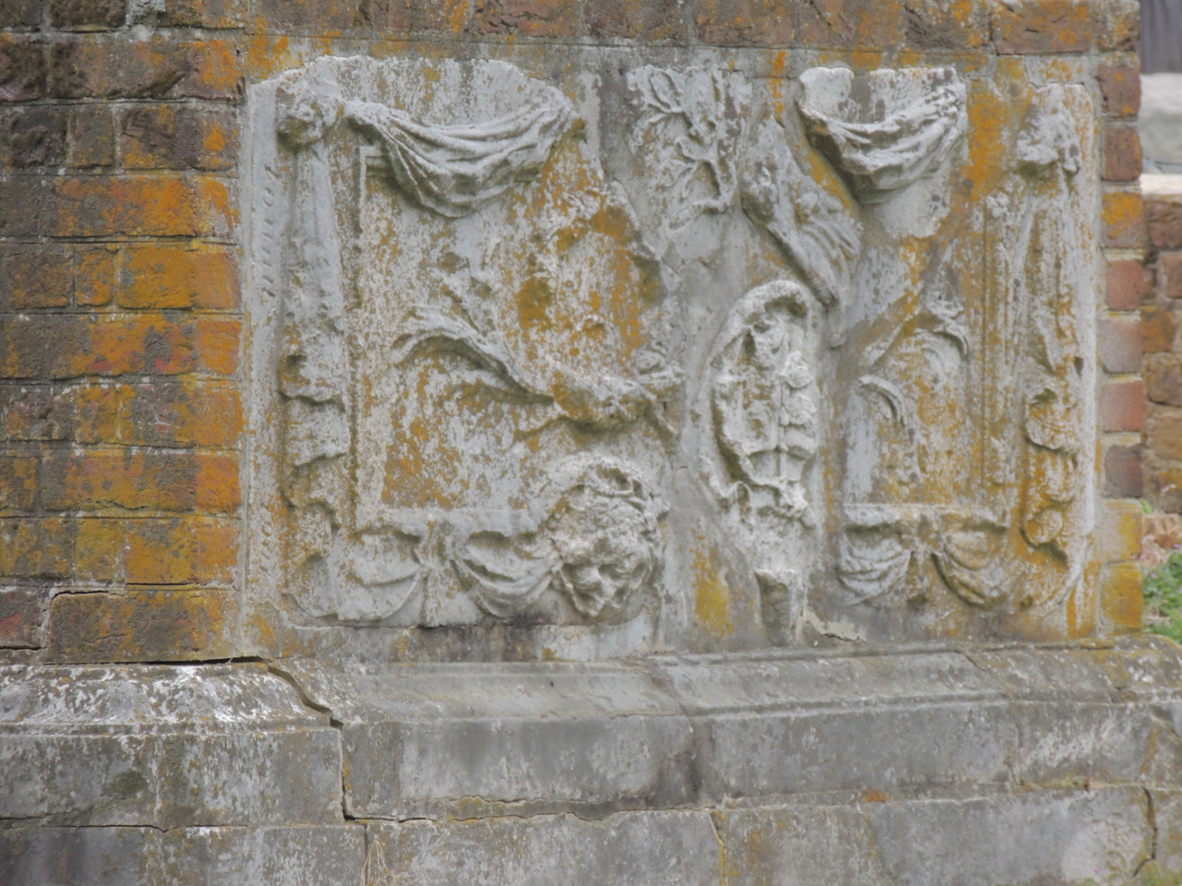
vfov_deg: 3.2
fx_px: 16049
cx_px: 591
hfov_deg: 4.2
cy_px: 443
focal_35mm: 470
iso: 360
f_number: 4.9
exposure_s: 1/800
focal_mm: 83.8
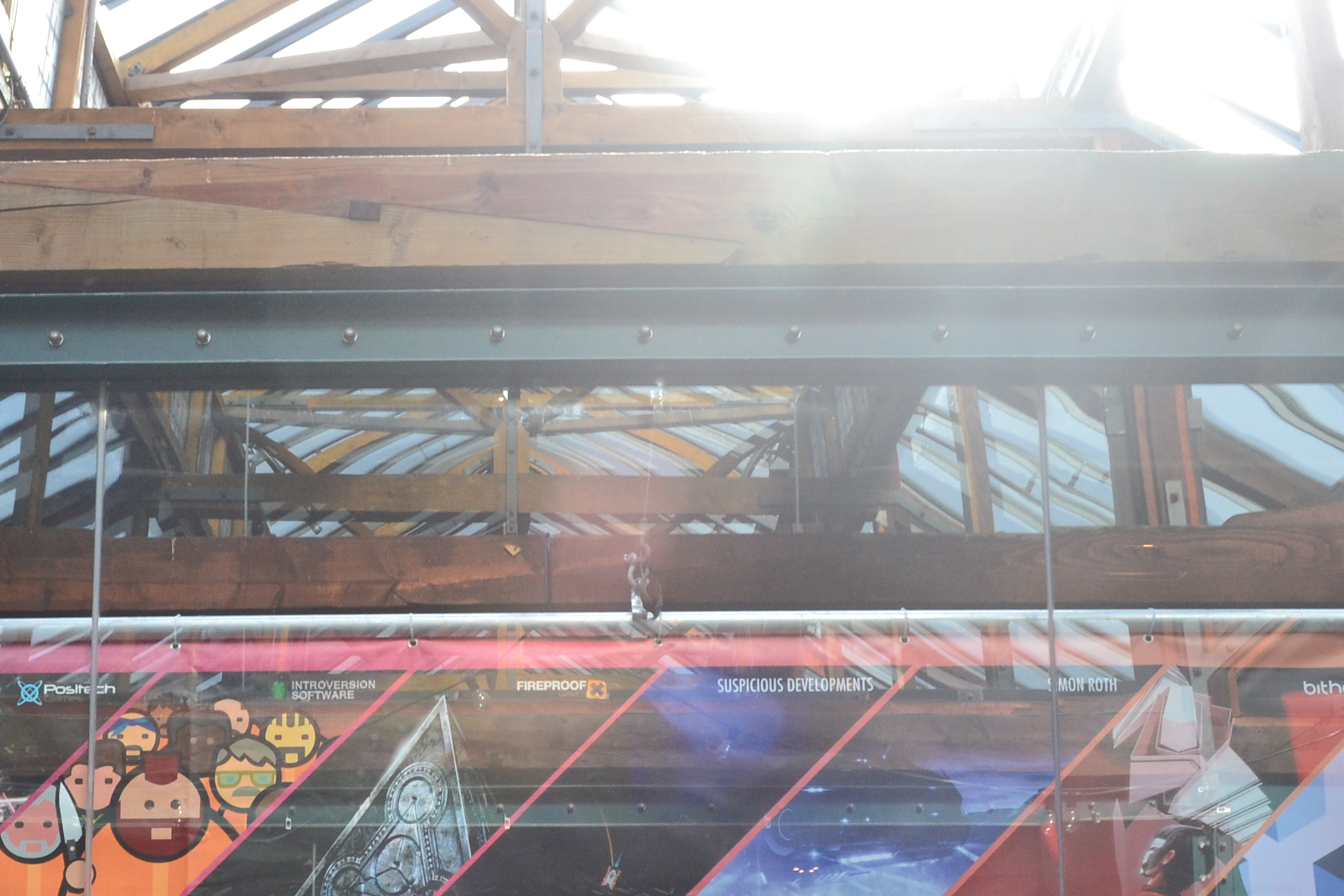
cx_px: 447
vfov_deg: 20.8
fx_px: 2389
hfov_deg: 31.2
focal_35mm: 64
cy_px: 786
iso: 560
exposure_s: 1/60
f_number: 8
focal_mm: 20
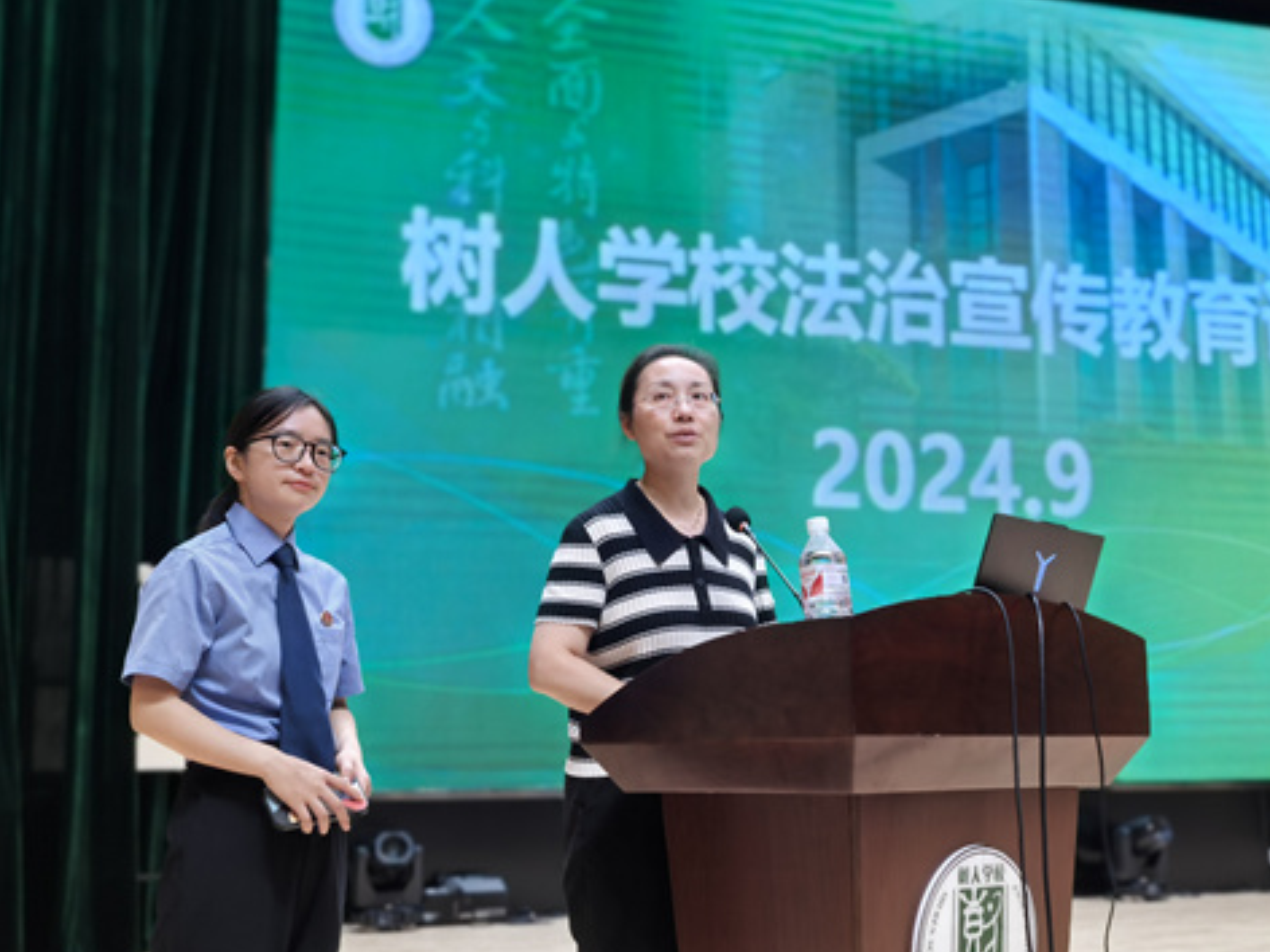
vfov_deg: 30.9
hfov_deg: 40.4
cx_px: 716
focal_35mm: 47
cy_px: 452
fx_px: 1724
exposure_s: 1/120
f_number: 4
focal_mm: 5.75
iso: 250
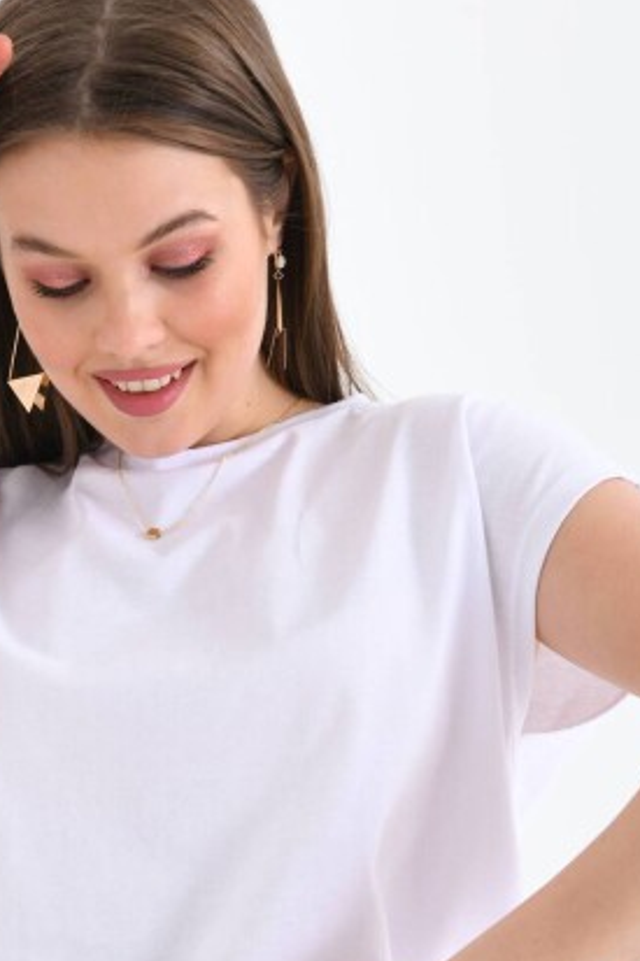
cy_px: 705
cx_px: 212
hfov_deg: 13.7
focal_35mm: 100
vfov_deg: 20.3
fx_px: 2669
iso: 160
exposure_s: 1/125
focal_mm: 55
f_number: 6.3
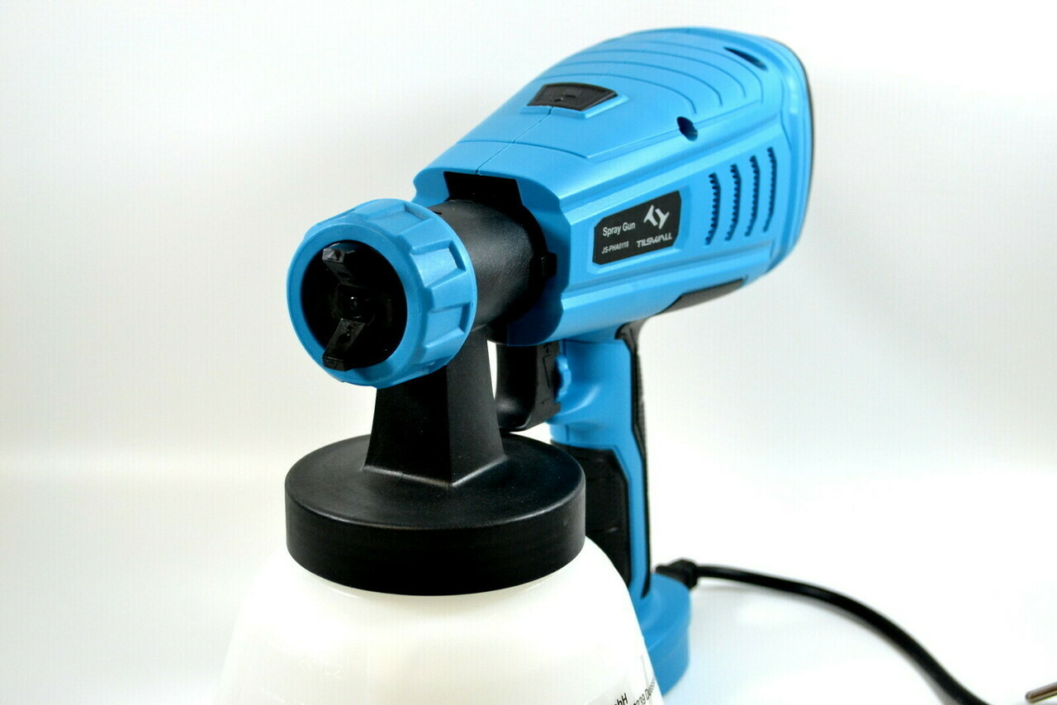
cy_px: 352
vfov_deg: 25.1
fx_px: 1586
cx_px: 528
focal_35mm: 54
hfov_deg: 36.9
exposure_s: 1/250
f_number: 5.6
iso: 1600
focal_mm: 36
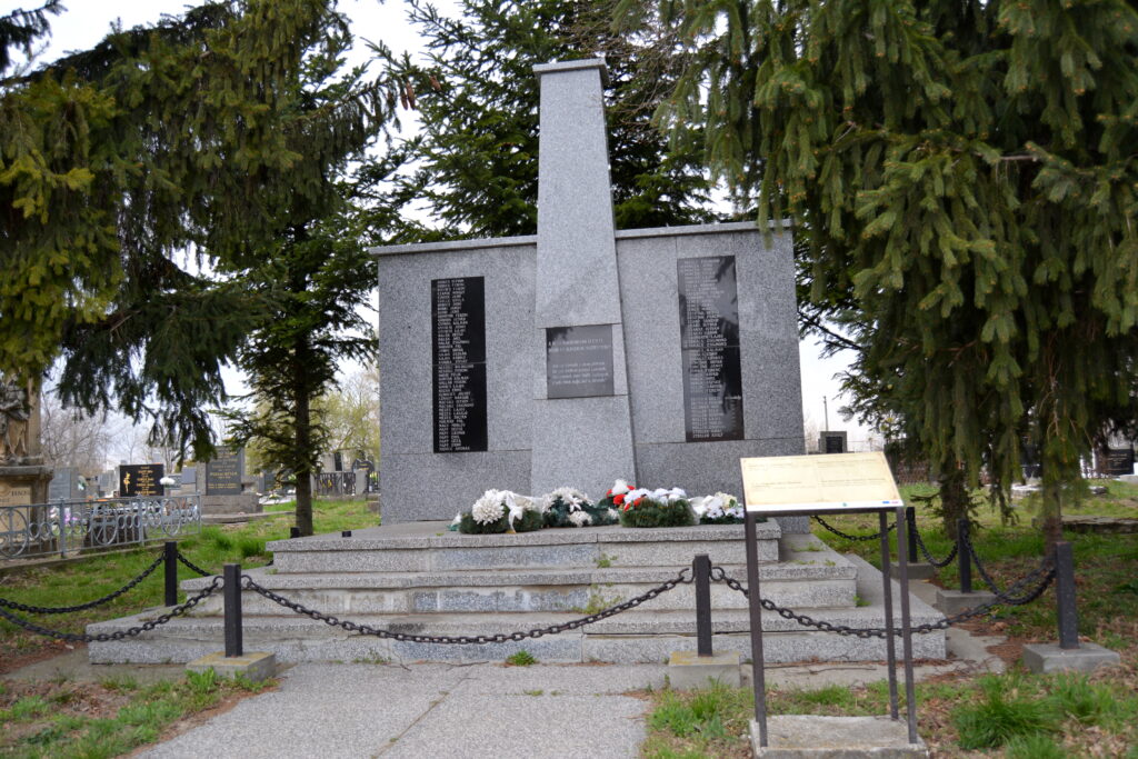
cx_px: 569
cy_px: 380
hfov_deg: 61.9
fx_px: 948
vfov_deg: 43.6
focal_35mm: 30
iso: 100
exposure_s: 1/80
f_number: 4.5
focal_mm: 20
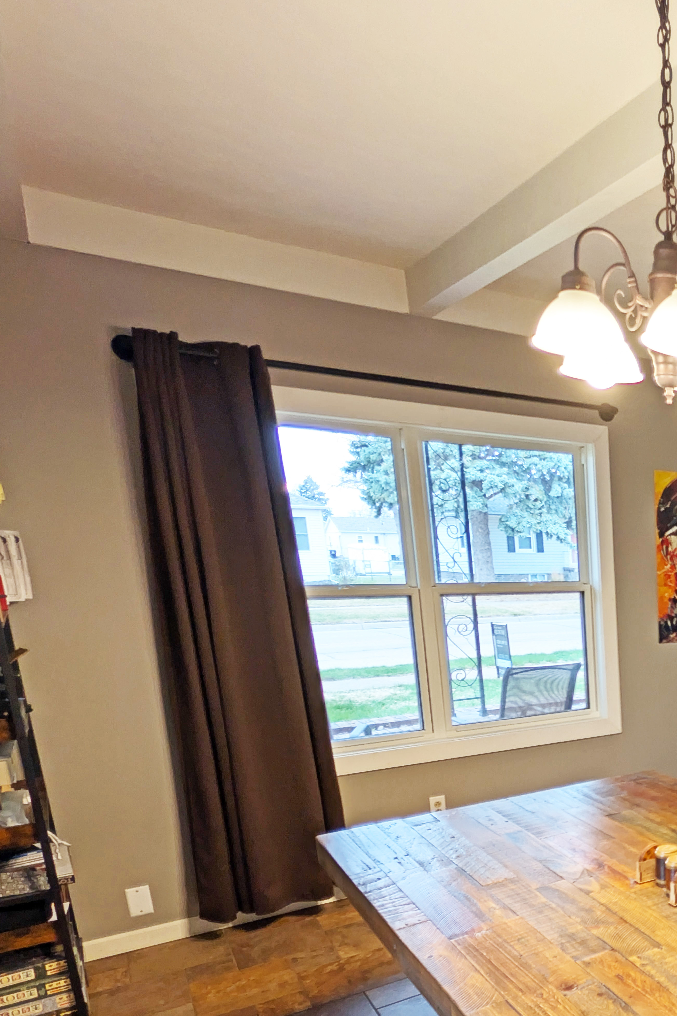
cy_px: 749
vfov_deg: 65.6
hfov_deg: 37.6
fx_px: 733
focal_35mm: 26
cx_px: 809
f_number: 1.7
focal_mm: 2.02
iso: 61
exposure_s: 1/120
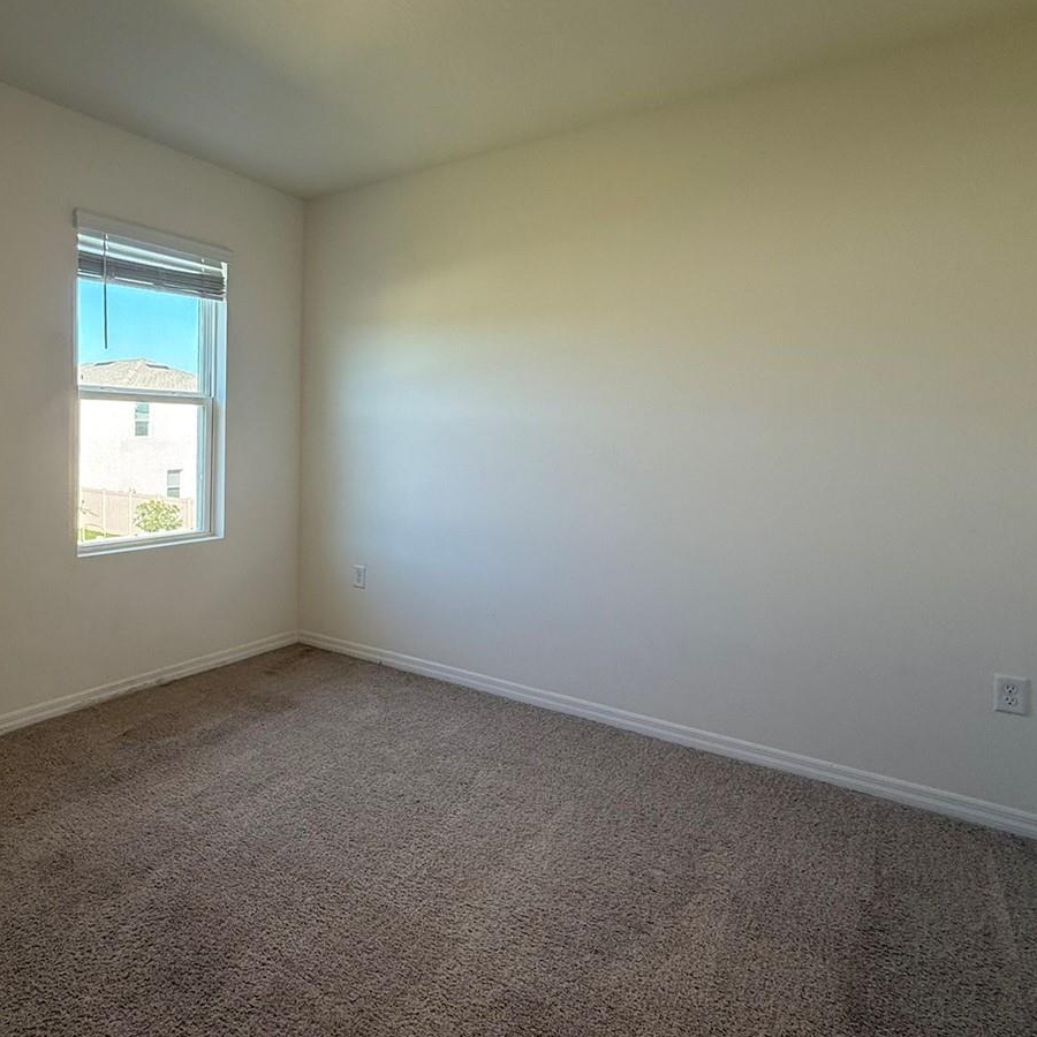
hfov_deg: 67.1
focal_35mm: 22
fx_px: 746
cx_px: 321
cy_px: 463
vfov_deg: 69.4
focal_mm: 2.22
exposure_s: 1/120
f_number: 2.2
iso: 125
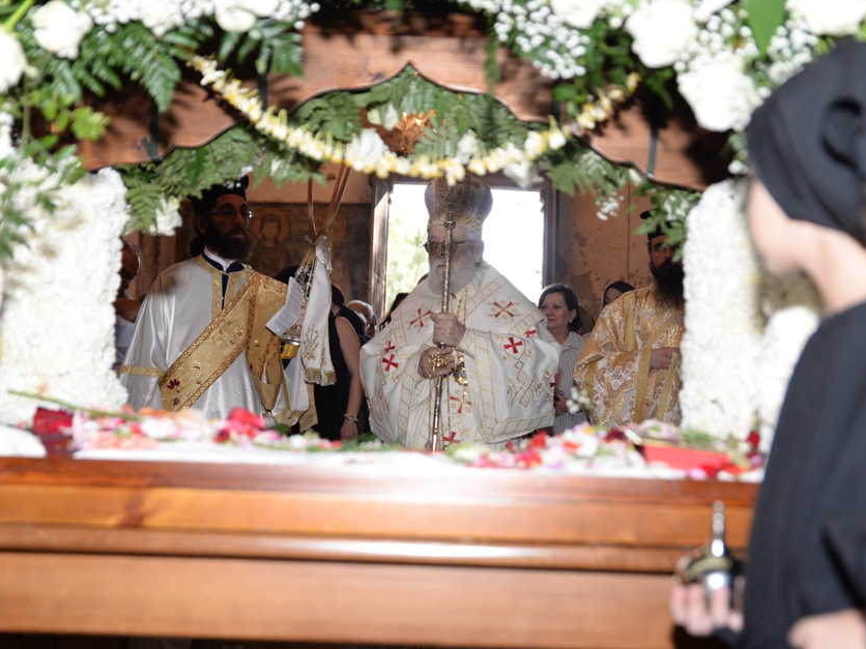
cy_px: 327
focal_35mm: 53
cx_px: 457
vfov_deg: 27.5
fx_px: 1326
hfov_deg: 36.2
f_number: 4
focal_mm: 48
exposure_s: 1/160
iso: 400
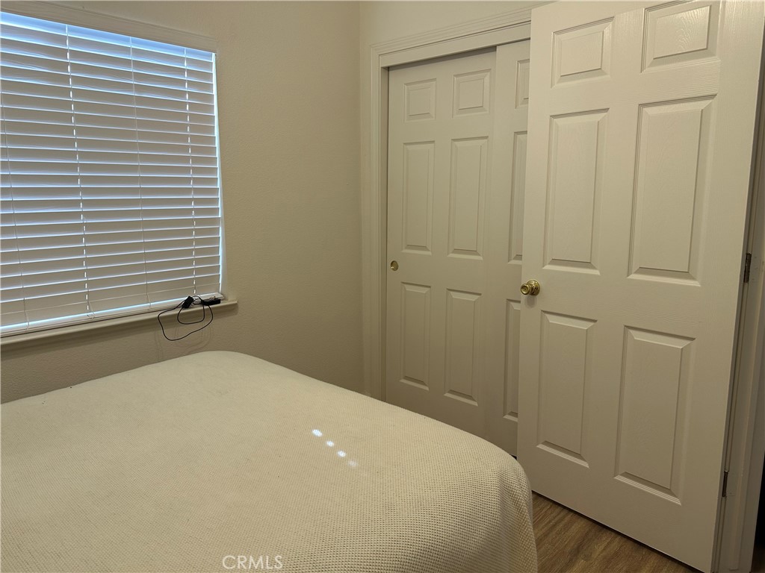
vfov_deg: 56.8
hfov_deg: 71.6
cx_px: 382
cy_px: 286
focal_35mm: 24
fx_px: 530
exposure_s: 1/120
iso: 125
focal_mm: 6.86
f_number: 1.78
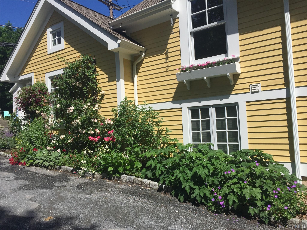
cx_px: 154
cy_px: 115
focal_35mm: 29
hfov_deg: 61.7
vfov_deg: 48.2
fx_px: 257
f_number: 2.2
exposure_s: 1/3300
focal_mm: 4.15
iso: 32
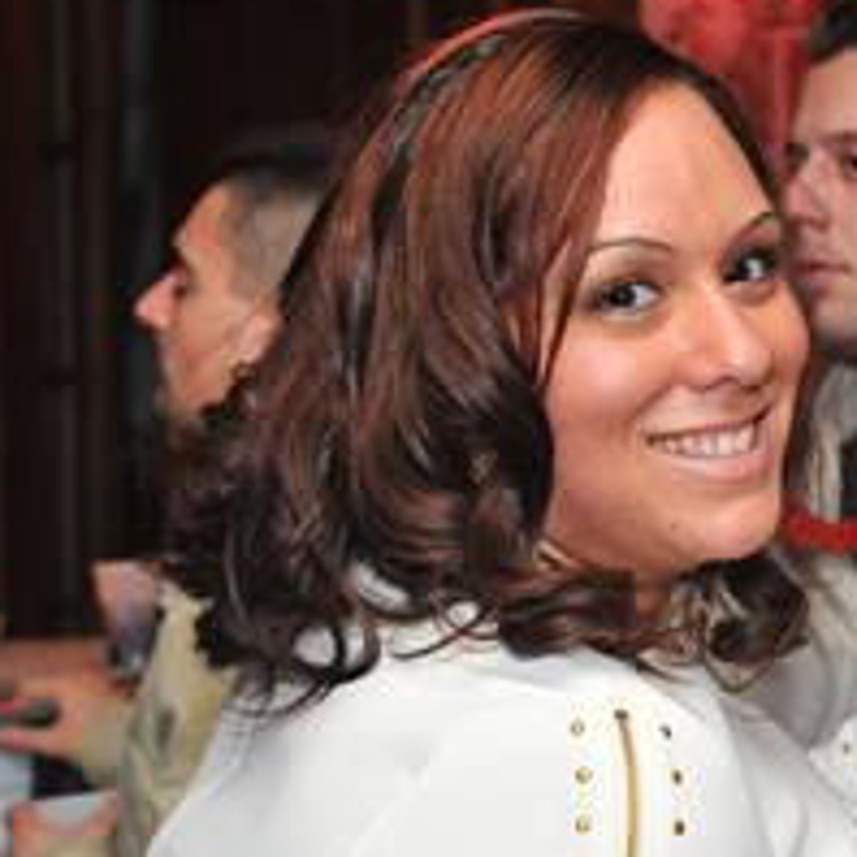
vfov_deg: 13.4
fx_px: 3641
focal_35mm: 130
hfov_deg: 13.2
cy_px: 450
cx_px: 857
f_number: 5.6
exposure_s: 1/100
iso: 1600
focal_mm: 55
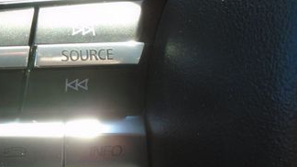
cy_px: 101
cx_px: 38
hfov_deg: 35.3
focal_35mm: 56
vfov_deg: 21.4
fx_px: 441
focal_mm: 4.6
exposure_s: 1/125
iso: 100
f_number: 3.2
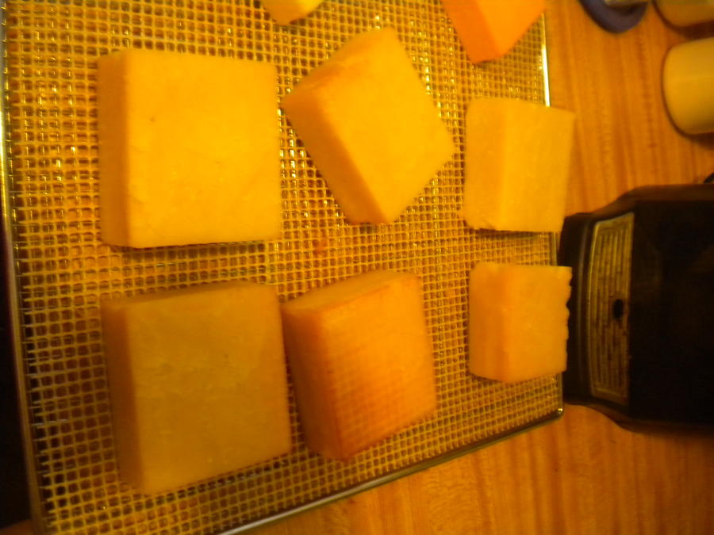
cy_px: 268
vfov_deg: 40.7
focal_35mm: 35
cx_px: 357
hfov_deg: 52.6
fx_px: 722
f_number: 3.1
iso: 400
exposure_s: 1/8.9
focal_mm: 6.3
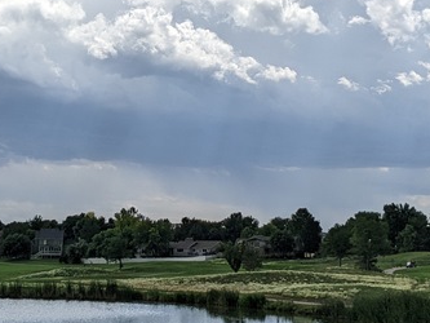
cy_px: 105
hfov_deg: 23.5
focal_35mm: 83
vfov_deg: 17.7
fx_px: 1031
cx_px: 146
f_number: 1.8
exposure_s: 1/4695
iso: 61
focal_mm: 4.44
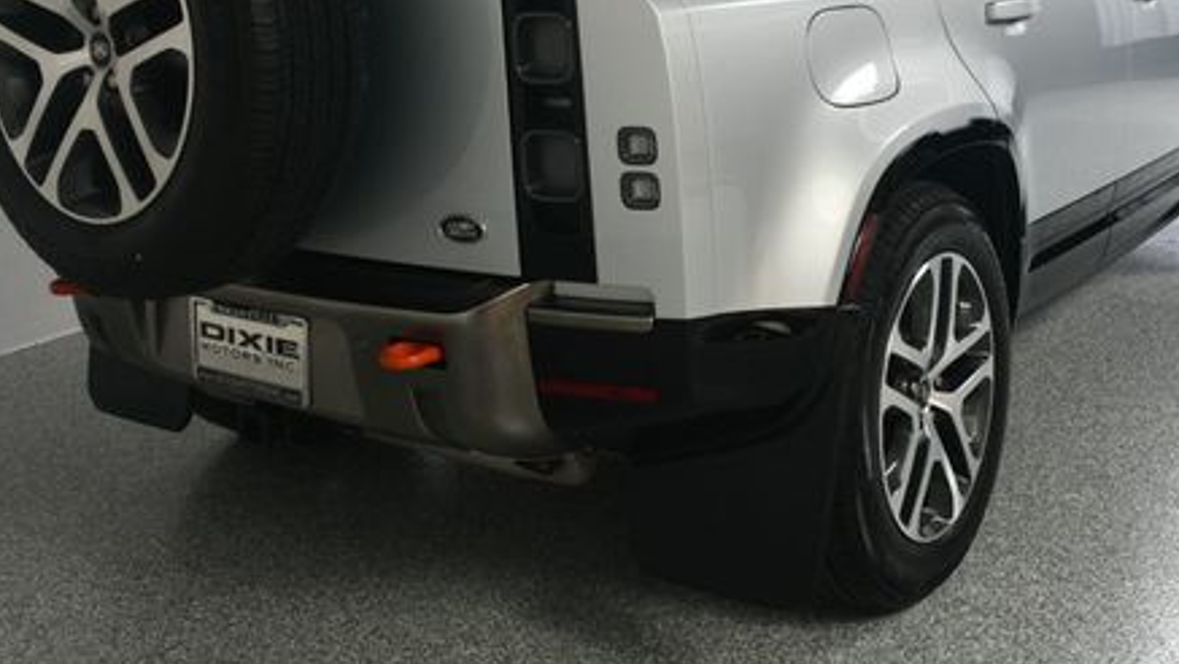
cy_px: 116
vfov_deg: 25.5
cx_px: 661
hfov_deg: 44.5
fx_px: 1438
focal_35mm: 46
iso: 100
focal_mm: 20
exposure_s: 1/160
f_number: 10
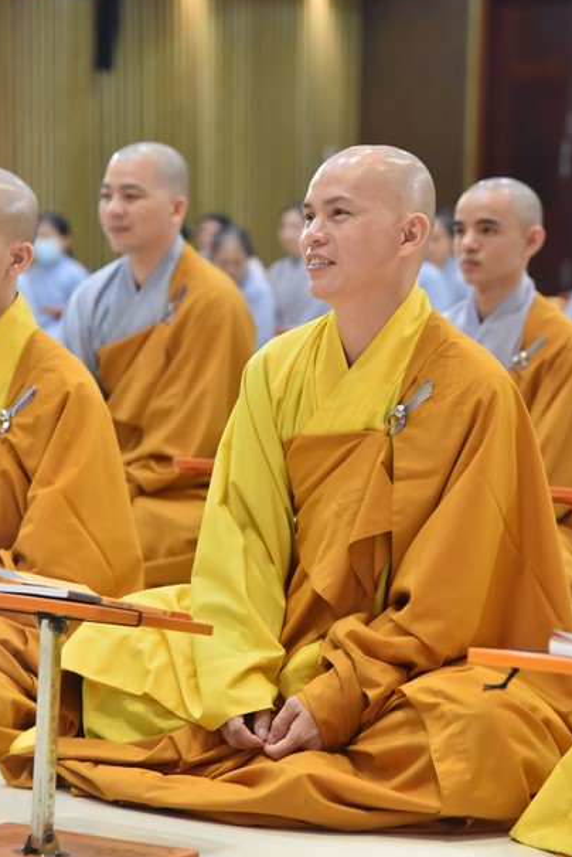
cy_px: 401
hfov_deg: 10.6
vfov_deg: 15.9
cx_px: 294
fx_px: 3071
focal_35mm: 129
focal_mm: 120
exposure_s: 1/125
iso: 3200
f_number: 5
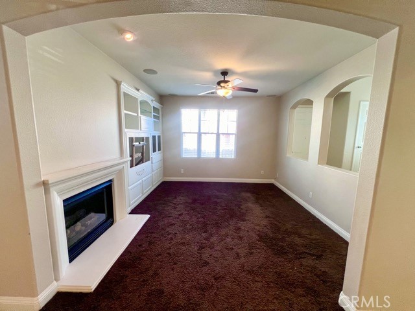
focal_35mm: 13
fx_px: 156
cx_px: 208
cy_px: 156
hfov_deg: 106.2
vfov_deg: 89.9
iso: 200
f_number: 1.8
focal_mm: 1.57
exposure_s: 1/120
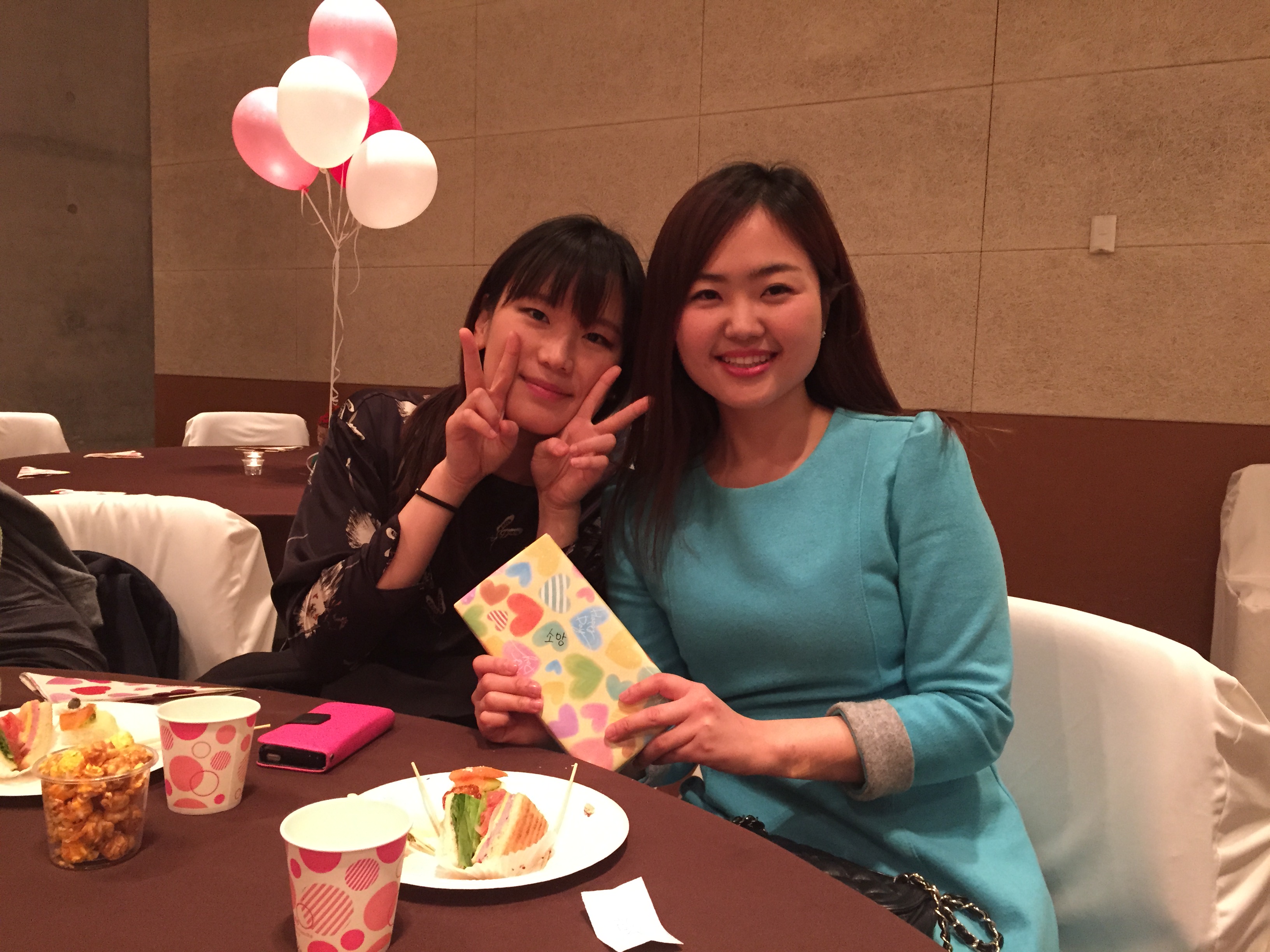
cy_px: 476
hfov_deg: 61.7
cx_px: 635
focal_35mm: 29
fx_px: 1064
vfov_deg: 48.2
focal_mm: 4.15
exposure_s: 1/15
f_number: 2.2
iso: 250
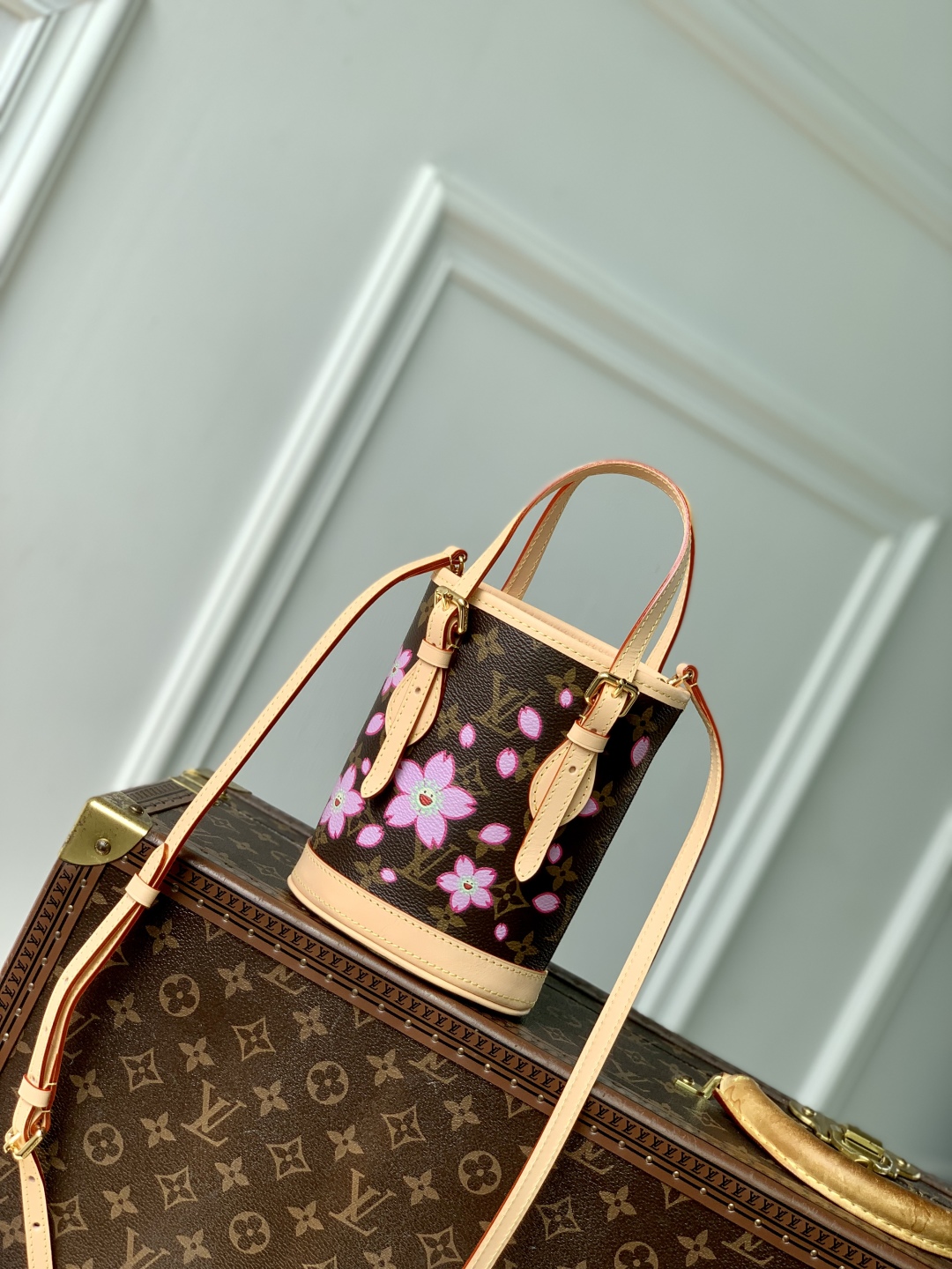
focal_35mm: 52
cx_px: 476
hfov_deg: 28.0
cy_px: 634
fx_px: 1907
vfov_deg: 36.8
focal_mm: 6
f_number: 2.4
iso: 16
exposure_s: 1/225
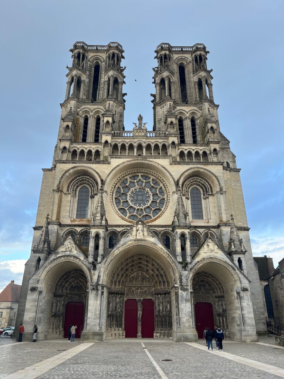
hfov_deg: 53.1
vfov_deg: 67.3
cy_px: 190
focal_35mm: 26
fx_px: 284
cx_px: 142
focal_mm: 5.1
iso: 40
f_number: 1.6
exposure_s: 1/243
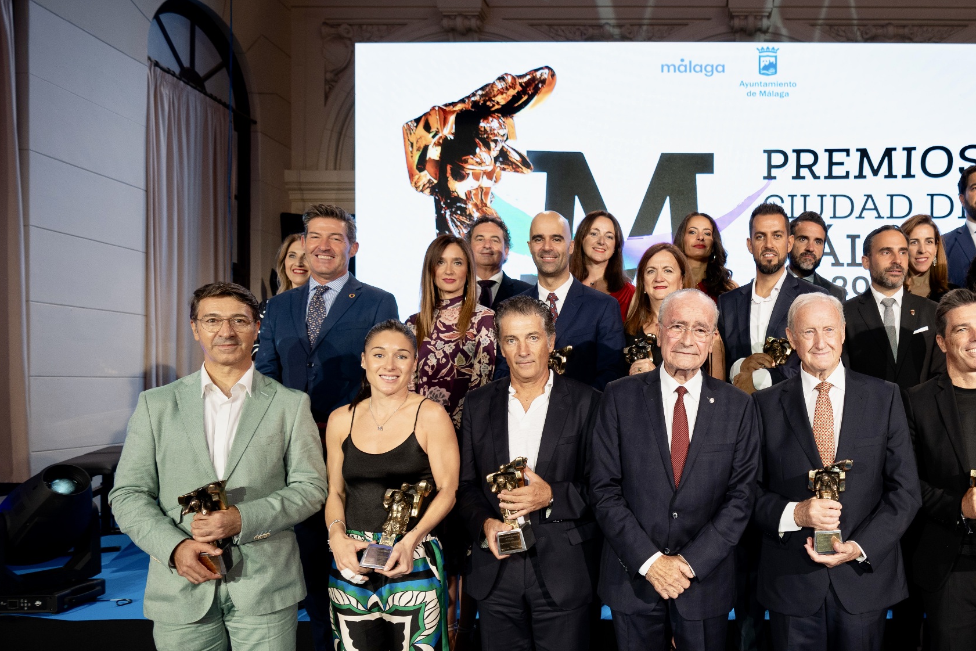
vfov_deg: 49.1
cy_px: 407
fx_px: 705
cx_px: 701
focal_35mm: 26
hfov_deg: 66.1
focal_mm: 16
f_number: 2.8
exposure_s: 1/100
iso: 400
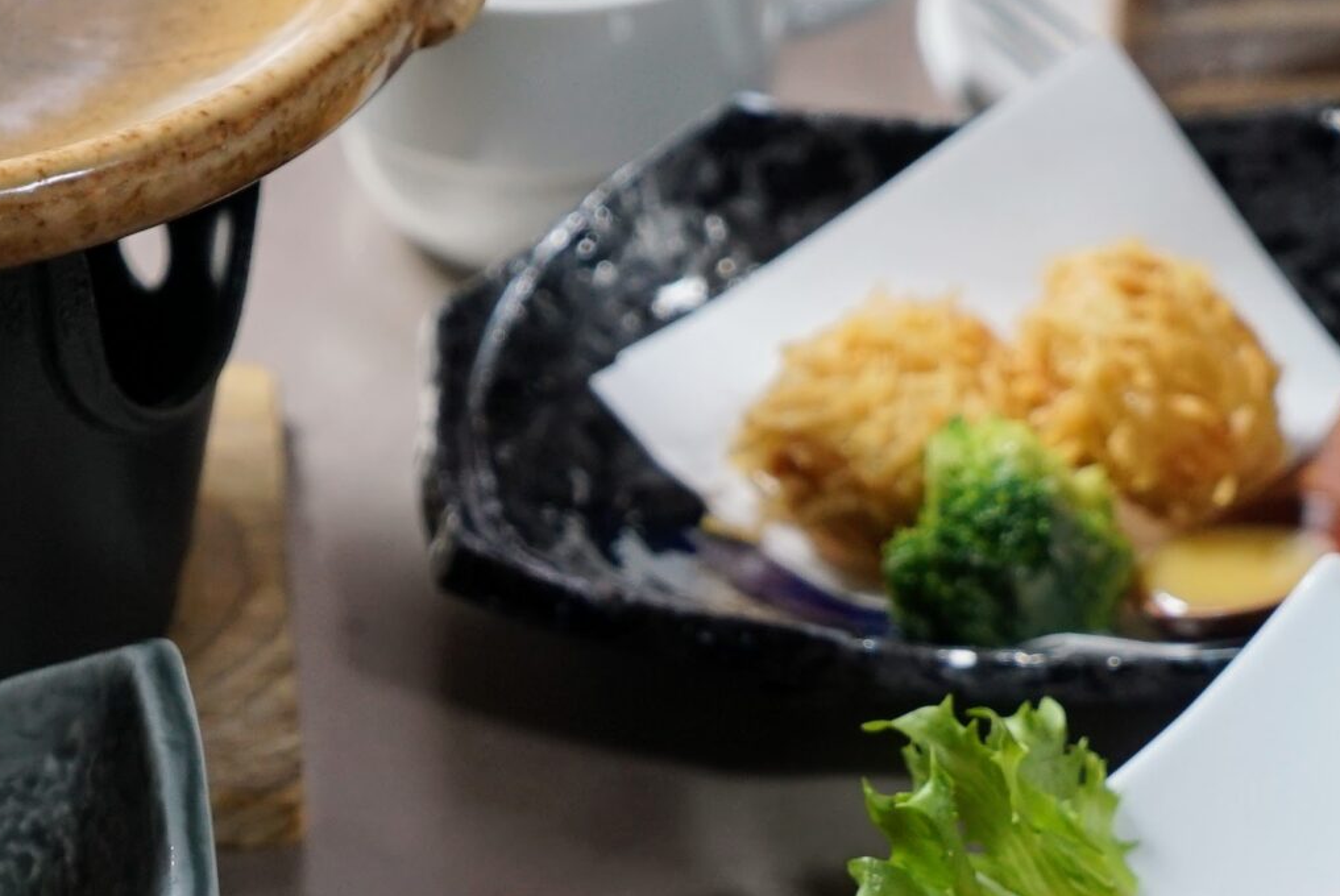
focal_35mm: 156
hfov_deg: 13.2
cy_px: 908
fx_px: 5811
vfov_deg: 8.8
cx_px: 675
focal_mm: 62
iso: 1000
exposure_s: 1/80
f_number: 4
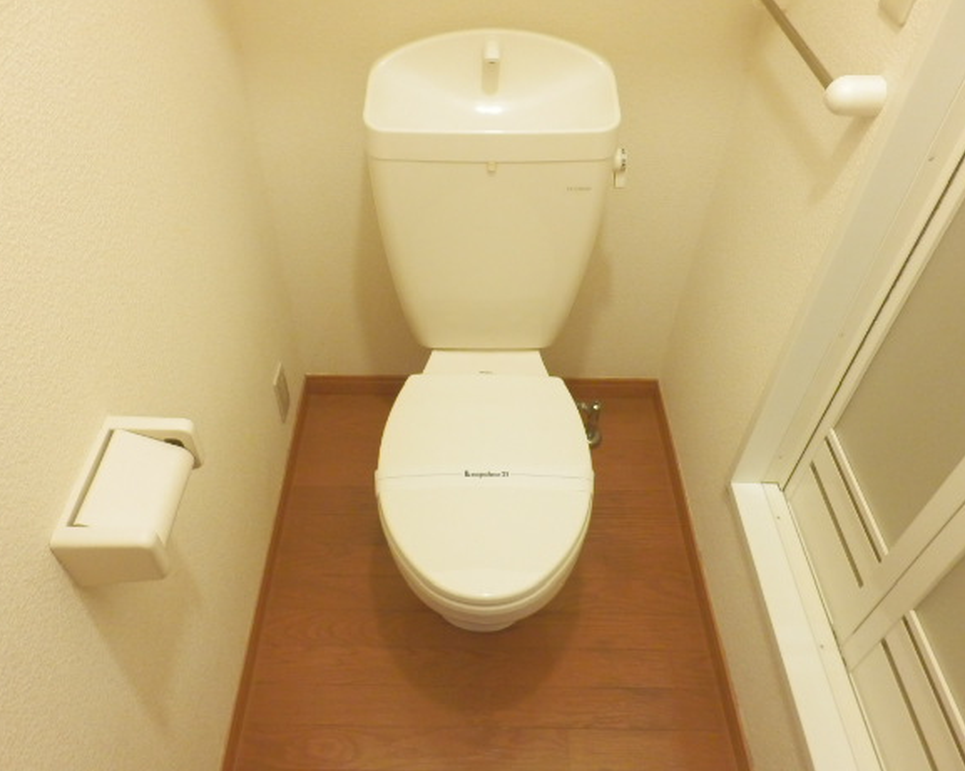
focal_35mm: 26
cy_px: 383
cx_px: 458
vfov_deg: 54.9
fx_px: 742
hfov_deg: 66.0
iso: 800
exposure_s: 1/15
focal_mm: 4.2
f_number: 3
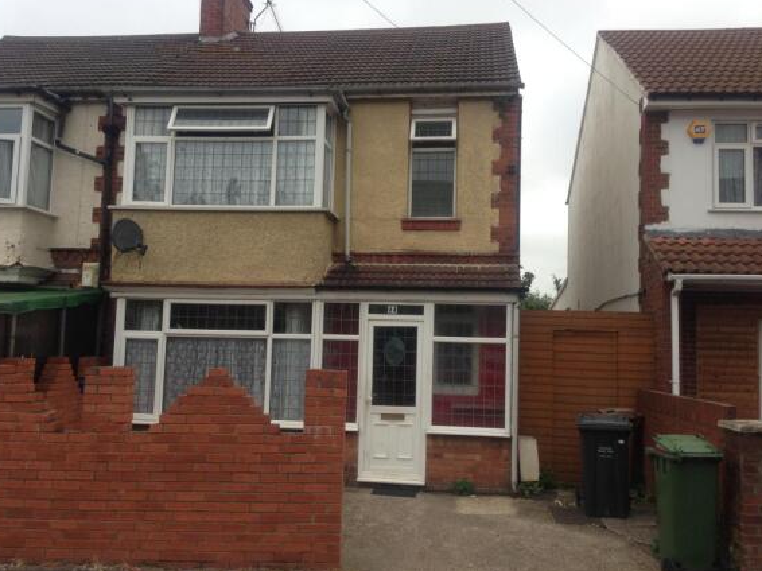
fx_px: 748
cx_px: 375
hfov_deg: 54.0
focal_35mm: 34
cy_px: 281
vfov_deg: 41.8
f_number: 2.4
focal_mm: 4.13
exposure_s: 1/686
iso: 50
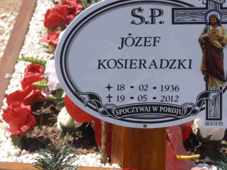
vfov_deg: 6.8
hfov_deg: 9.1
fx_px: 1422
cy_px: 73
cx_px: 143
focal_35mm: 217
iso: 80
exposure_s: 1/400
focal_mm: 29.44
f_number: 5.9
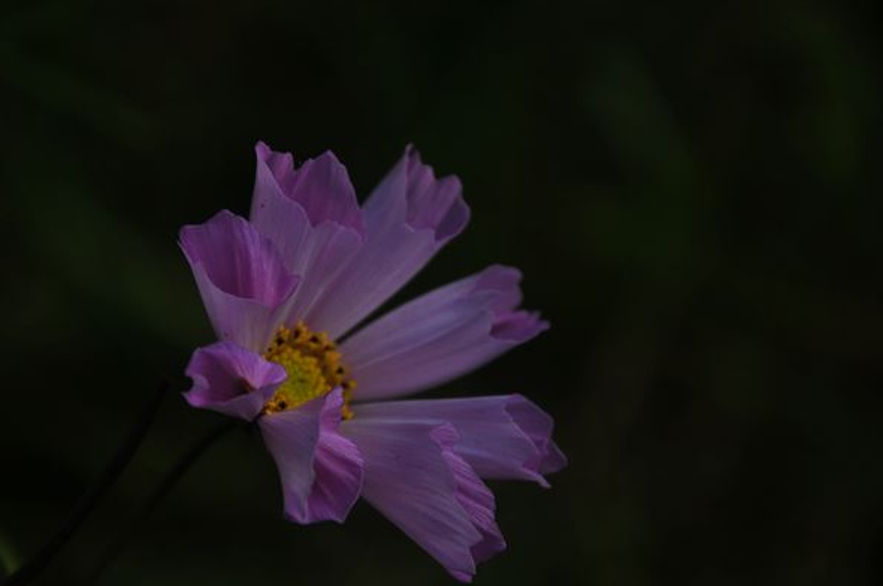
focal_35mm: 187
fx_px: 4569
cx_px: 378
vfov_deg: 7.3
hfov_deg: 11.0
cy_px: 342
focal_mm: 105
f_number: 5.6
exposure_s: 1/640
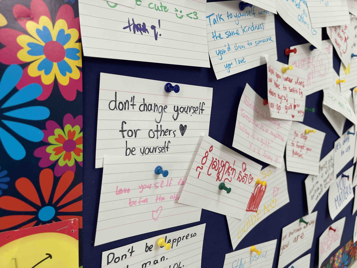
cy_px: 134
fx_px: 268
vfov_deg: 53.1
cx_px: 178
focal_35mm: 26
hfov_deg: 67.3
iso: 125
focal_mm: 5.1
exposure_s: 1/100
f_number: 1.6
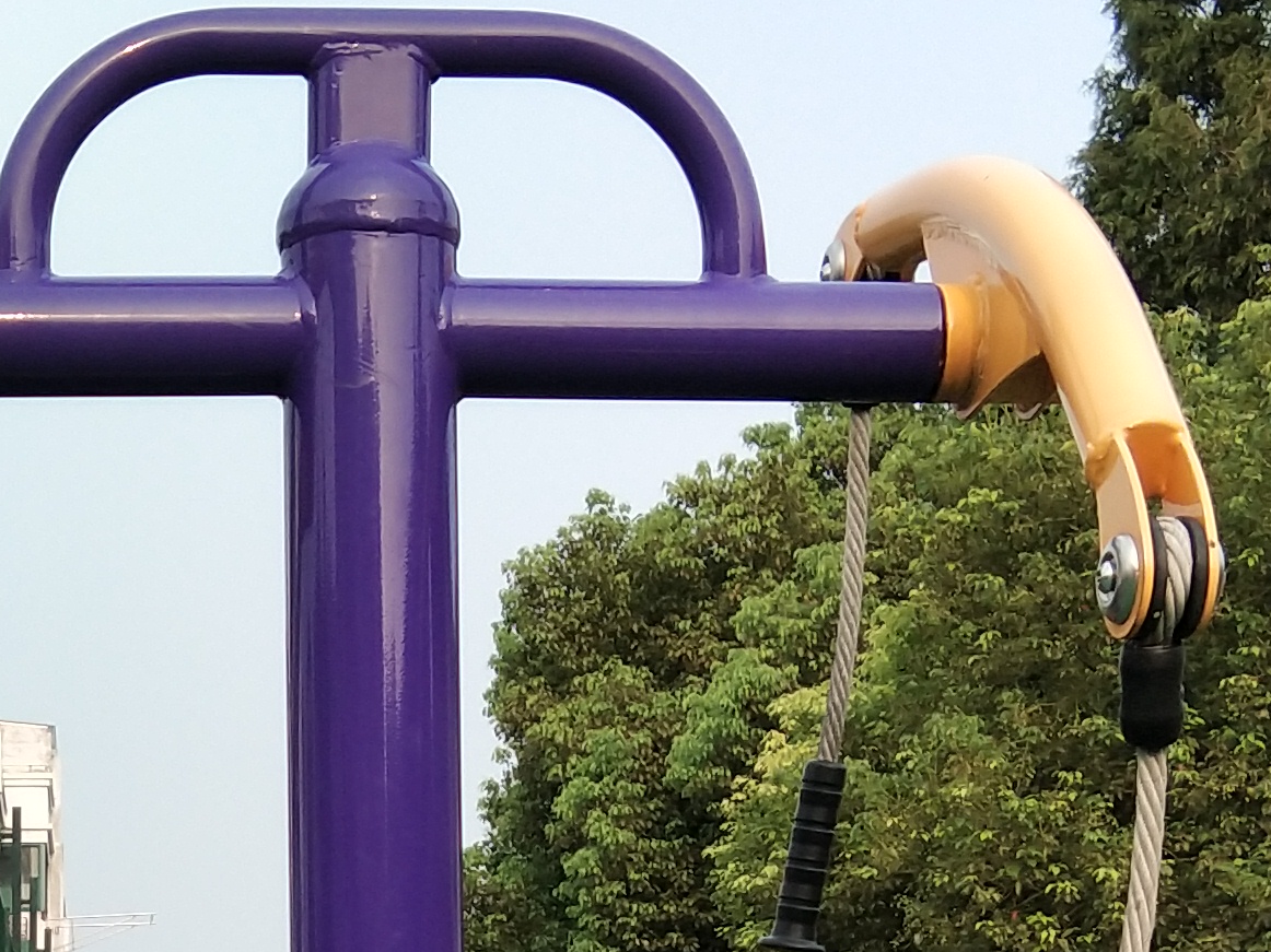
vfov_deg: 12.9
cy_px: 1249
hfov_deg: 17.4
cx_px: 96
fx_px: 4075
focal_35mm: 111
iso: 50
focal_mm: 3.69
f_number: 2.2
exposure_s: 1/375
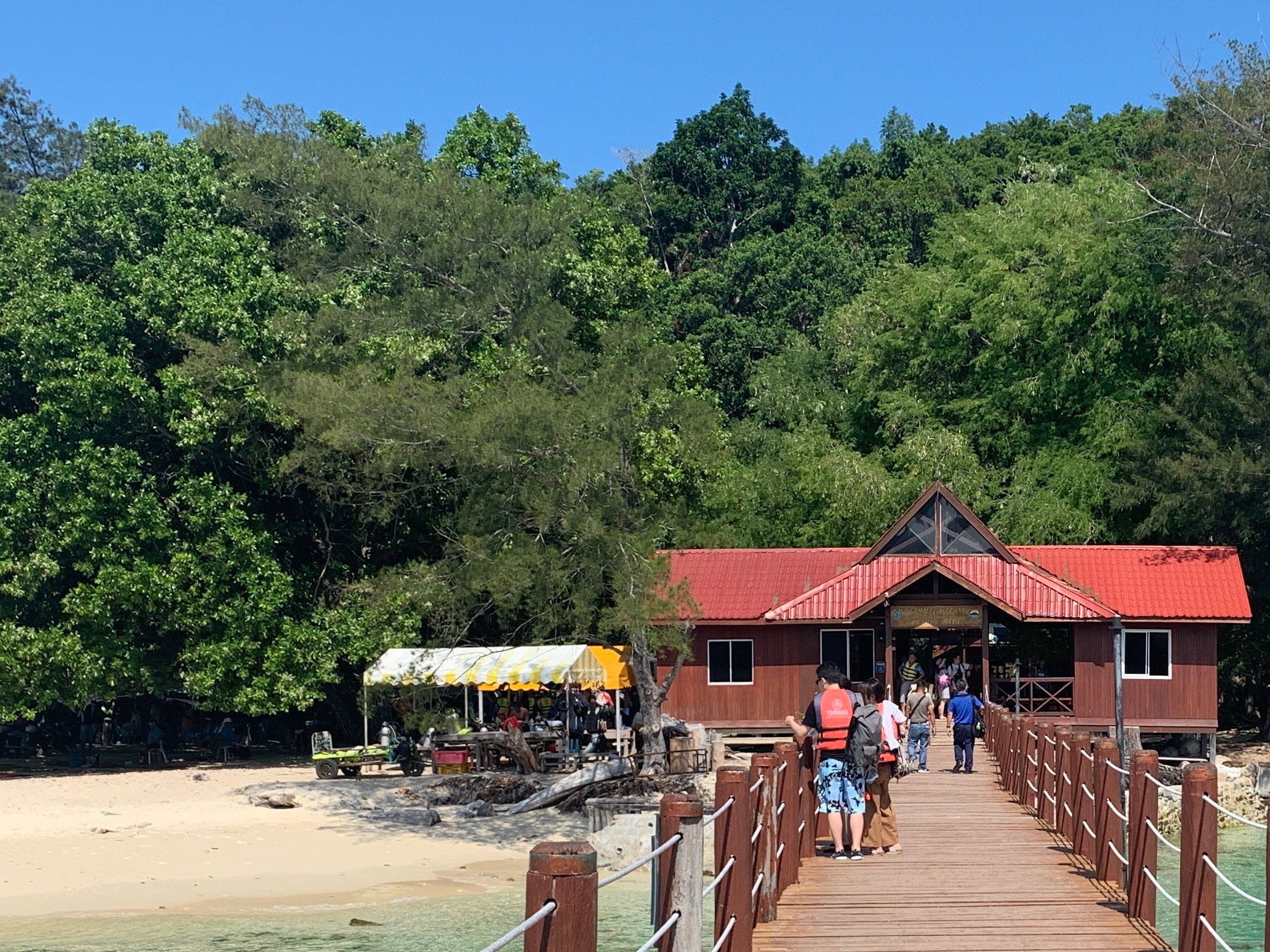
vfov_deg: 26.3
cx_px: 950
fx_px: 2018
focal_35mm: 55
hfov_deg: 34.2
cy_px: 702
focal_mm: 4.25
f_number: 1.8
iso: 25
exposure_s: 1/1779
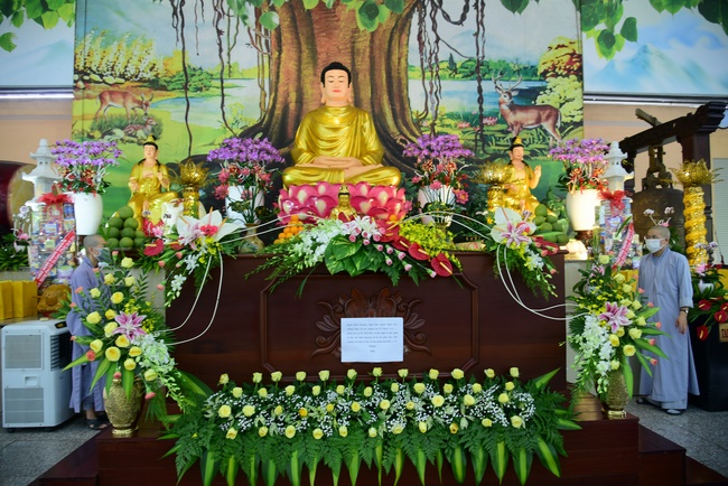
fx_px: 486
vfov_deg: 53.2
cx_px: 364
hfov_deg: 73.7
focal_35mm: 24
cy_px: 243
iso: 320
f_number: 4
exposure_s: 1/20
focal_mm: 24
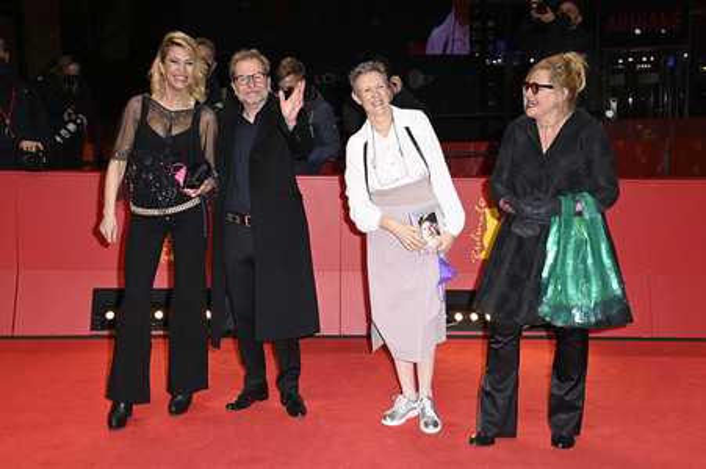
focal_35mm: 44
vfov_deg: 30.5
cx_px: 353
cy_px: 234
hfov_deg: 44.5
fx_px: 862
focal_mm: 44
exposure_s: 1/200
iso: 640
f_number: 5.6
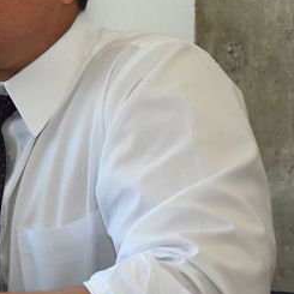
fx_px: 1403
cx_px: -102
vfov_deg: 11.9
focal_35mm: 146
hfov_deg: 11.6
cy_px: 73
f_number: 5.6
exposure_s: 1/250
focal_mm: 40
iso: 1600
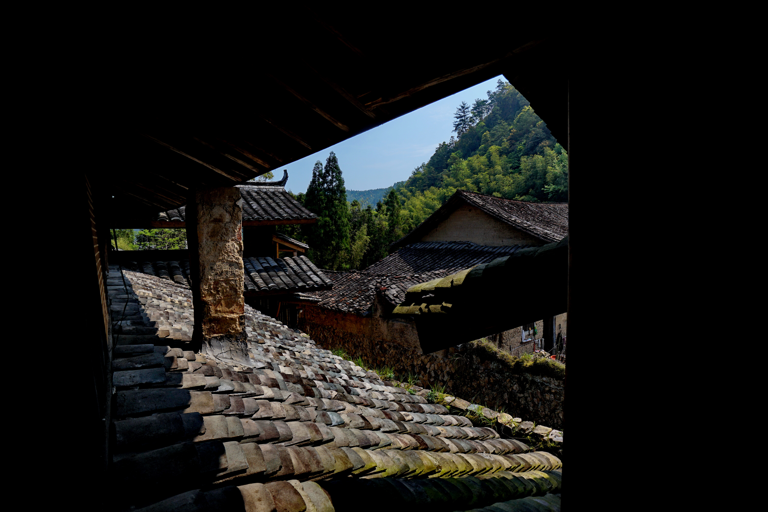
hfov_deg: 96.7
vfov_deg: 73.7
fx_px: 341
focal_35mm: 16
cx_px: 384
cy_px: 256
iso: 100
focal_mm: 16
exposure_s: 1/160
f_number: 9
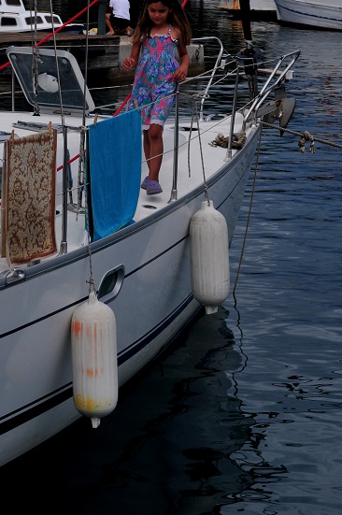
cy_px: 113
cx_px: 141
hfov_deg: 11.1
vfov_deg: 16.6
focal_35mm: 123
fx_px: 1757
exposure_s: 1/640
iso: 250
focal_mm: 50
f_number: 11
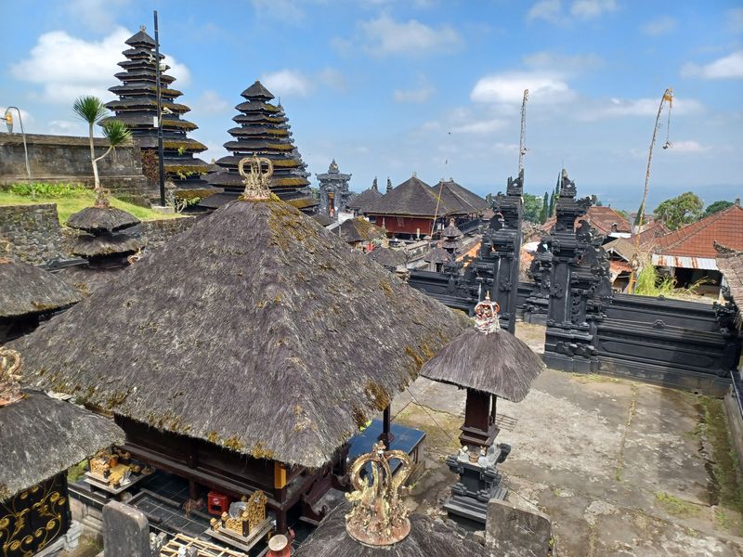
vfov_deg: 54.9
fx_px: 537
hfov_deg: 69.4
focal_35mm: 25
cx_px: 372
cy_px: 278
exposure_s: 1/260
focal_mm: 4.6
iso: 32
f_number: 1.8
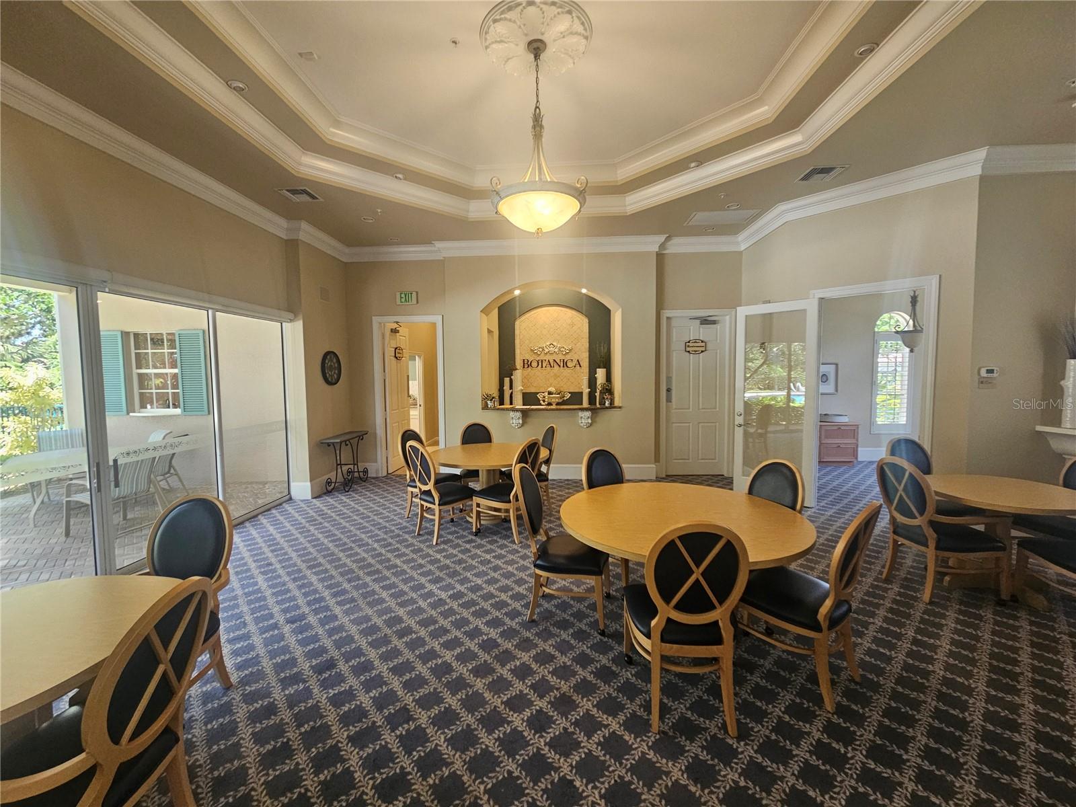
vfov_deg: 89.9
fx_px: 404
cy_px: 404
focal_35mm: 13
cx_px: 538
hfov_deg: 106.2
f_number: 2.2
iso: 200
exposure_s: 1/60
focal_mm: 2.2
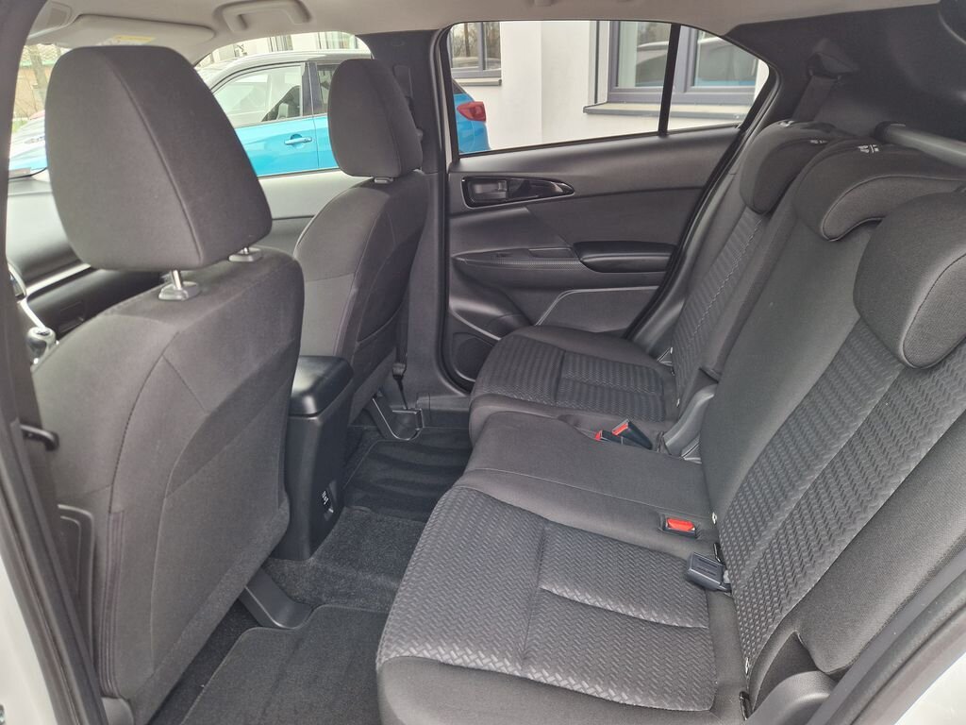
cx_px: 483
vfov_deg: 58.9
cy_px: 362
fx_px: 642
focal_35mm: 23
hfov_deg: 73.9
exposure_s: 1/100
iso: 125
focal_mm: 5.4
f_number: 1.8
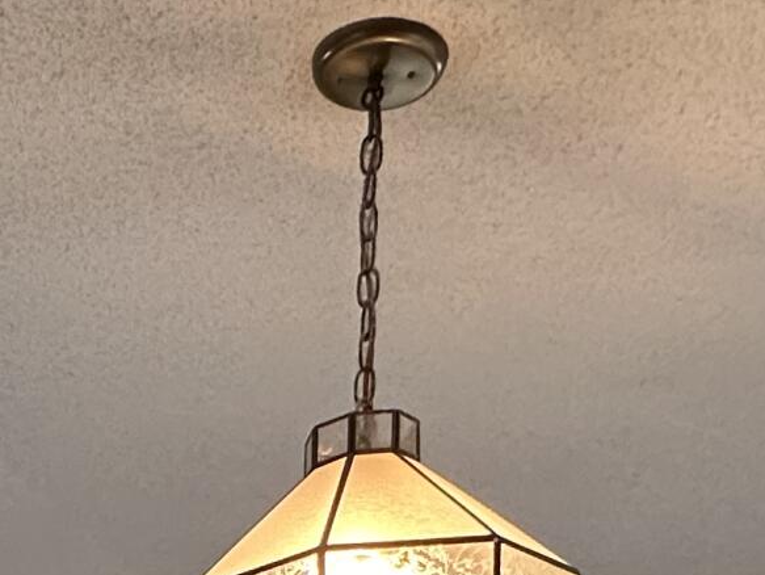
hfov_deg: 24.1
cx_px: -194
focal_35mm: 72
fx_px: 1592
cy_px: 1242
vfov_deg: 15.2
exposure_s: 1/60
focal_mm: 2.22
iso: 200
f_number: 2.2
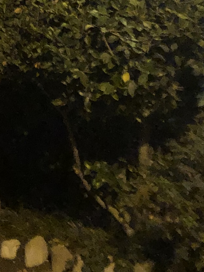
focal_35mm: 134
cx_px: -213
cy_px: -197
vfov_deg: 13.4
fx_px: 1053
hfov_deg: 10.2
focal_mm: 3.99
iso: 640
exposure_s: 1/4
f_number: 1.8
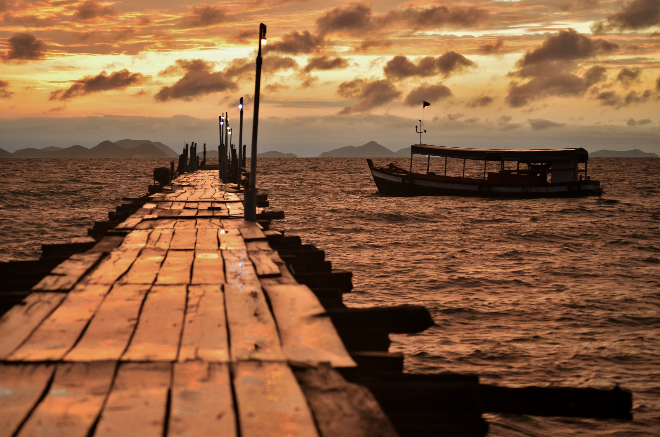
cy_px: 218
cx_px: 330
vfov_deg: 13.8
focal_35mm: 99
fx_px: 1811
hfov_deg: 20.7
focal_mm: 66
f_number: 4.2
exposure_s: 1/125
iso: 500
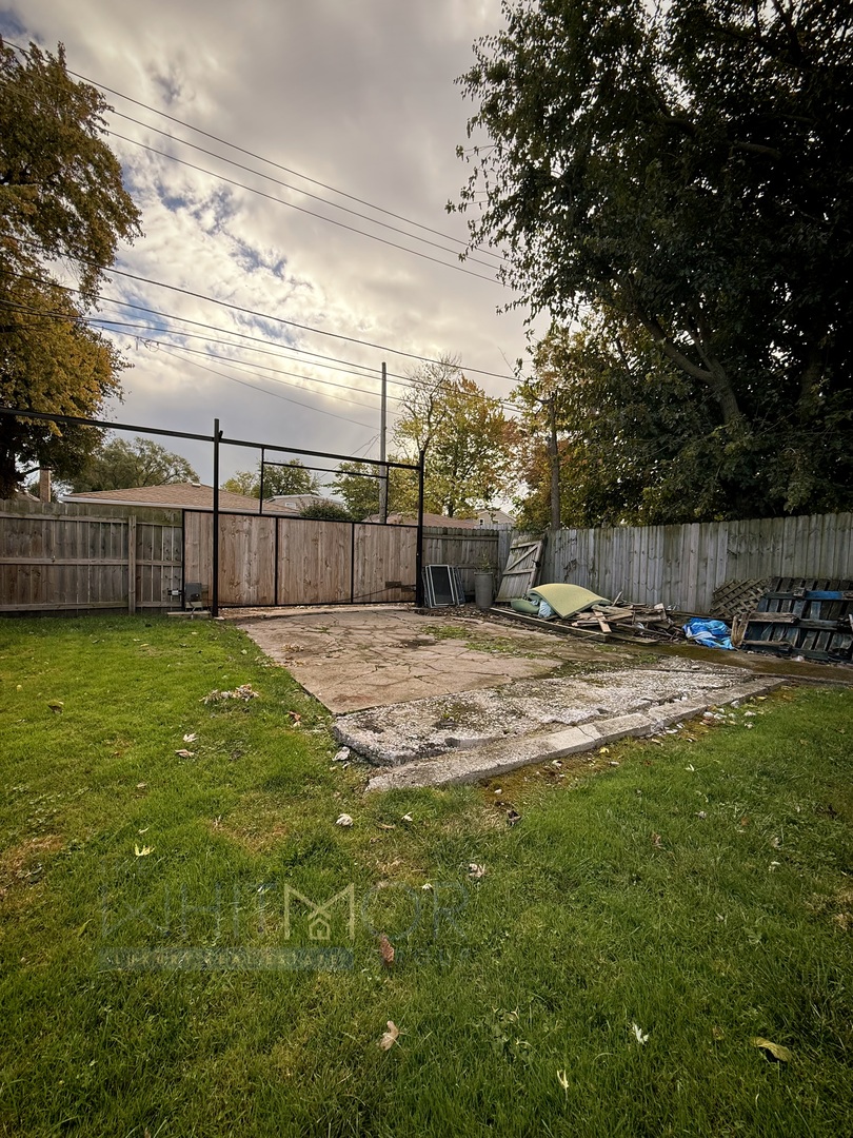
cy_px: 569
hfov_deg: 85.7
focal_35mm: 14
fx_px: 460
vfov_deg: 102.1
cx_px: 426
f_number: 2.2
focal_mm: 2.22
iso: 50
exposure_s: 1/498
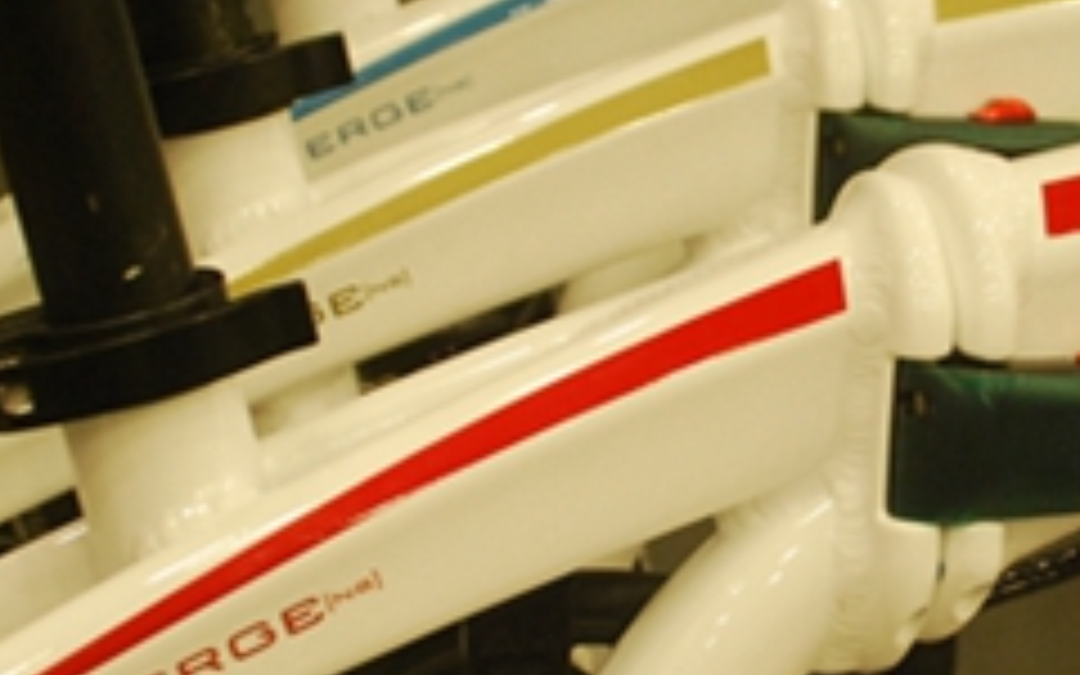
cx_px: 918
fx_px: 3944
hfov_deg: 15.5
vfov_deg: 9.8
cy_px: 349
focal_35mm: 134
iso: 800
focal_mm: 28
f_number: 4
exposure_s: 1/40
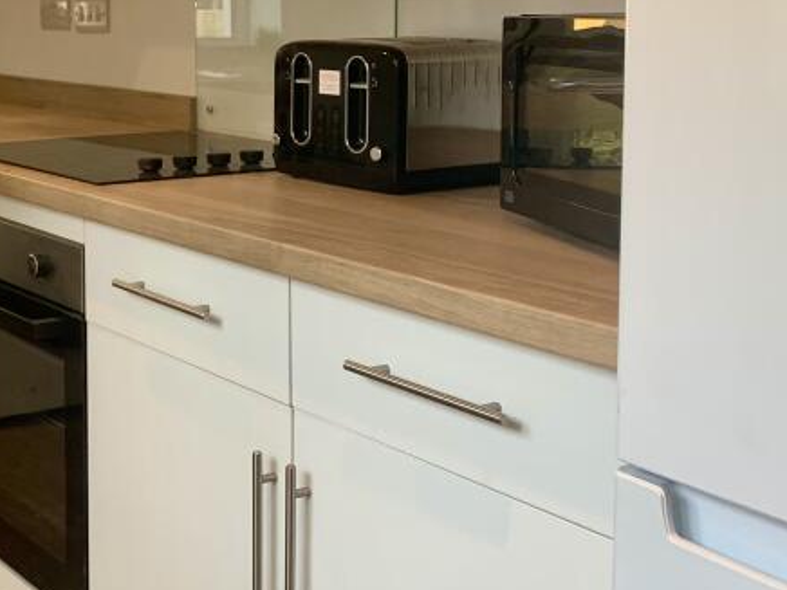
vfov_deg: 23.7
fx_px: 1387
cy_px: 139
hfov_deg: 30.2
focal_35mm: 61
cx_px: 69
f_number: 1.8
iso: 50
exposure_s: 1/121
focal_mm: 4.25
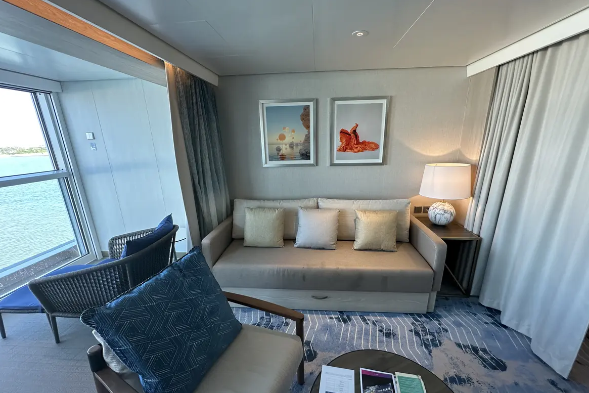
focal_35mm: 15
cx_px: 300
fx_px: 245
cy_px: 209
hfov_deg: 100.4
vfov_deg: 77.2
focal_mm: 2.22
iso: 125
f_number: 2.2
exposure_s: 1/99
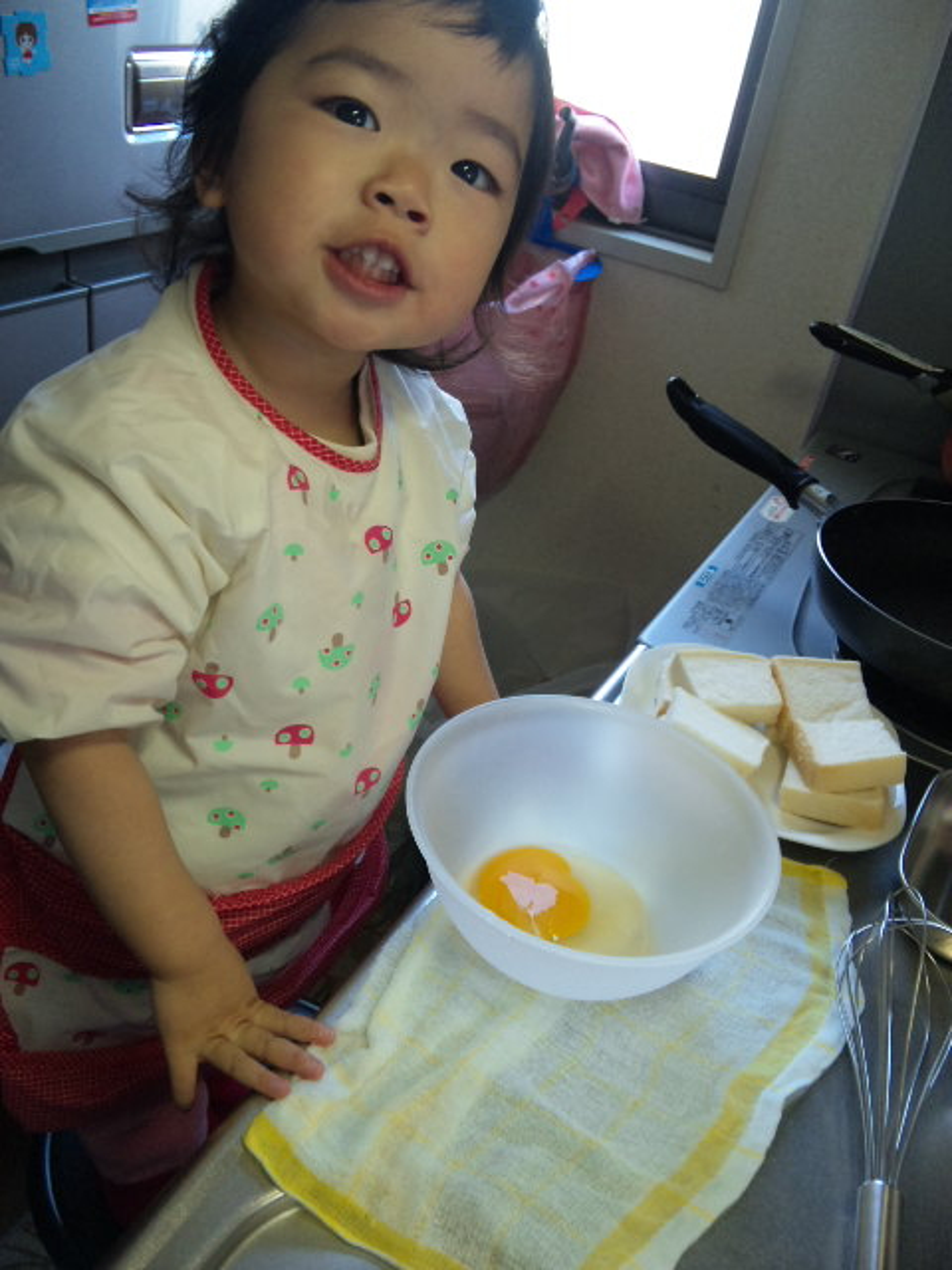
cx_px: 476
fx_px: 1063
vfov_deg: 61.7
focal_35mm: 29
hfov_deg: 48.2
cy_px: 635
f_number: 2.8
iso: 112
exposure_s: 1/12.5
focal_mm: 4.82
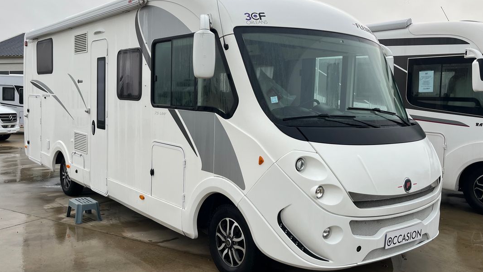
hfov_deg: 58.0
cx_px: 228
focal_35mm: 34
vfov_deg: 34.7
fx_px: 436
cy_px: 133
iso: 50
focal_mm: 5.1
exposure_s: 1/602
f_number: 1.6
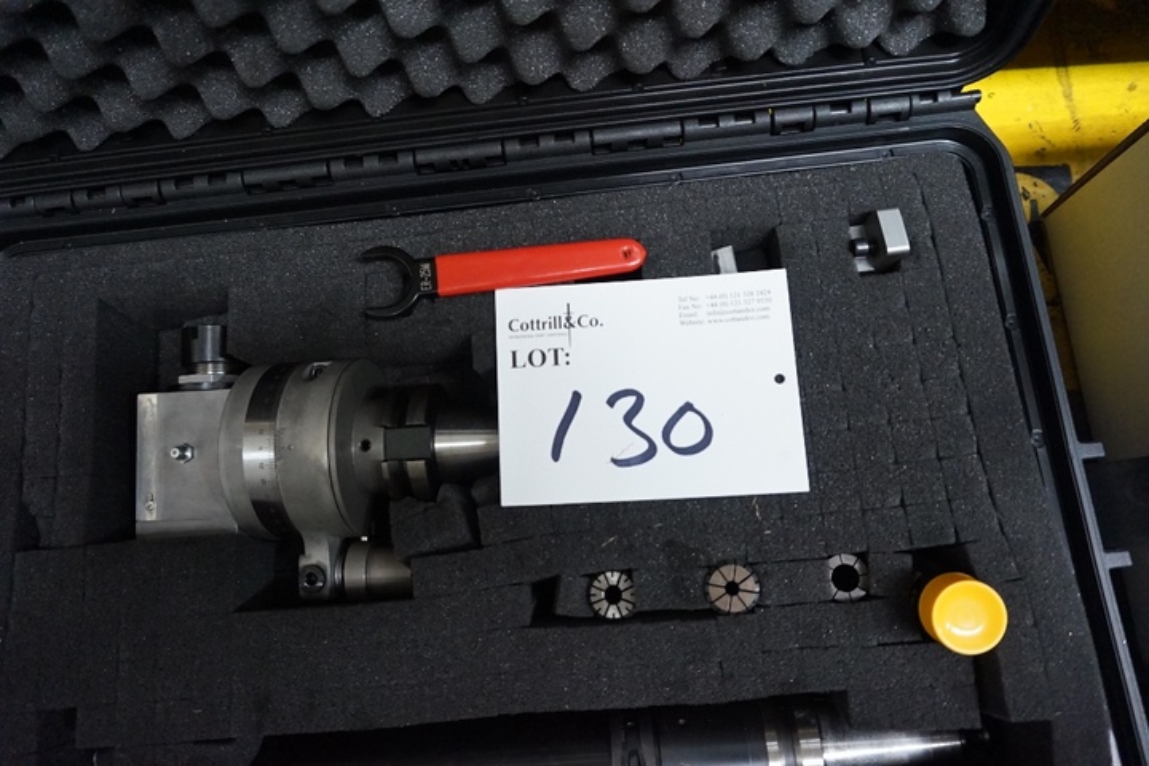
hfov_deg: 73.7
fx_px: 766
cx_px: 574
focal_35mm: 24
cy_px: 383
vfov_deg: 53.1
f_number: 3.5
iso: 2500
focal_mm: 16
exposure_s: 1/60
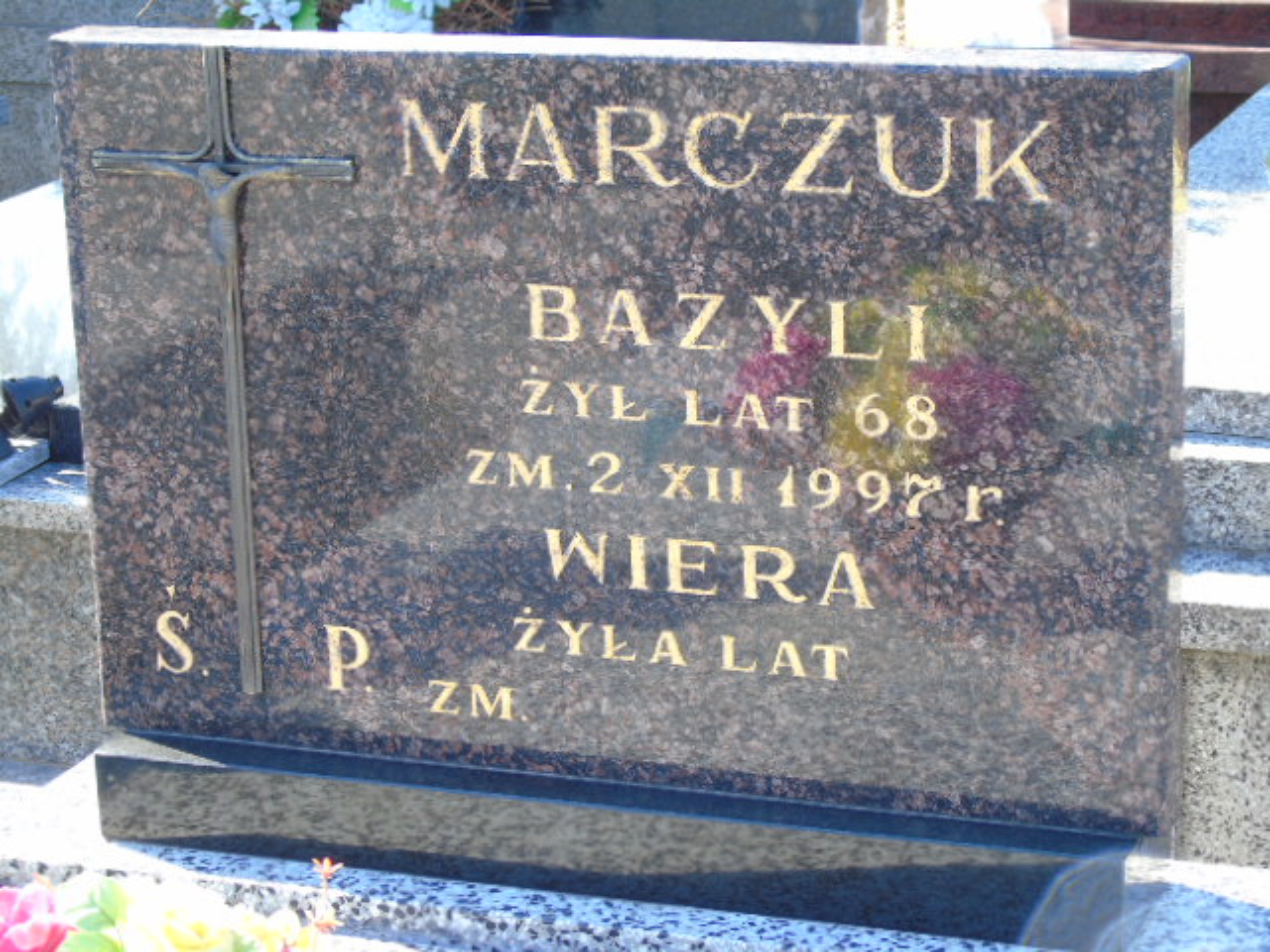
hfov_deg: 20.9
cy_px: 476
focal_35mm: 94
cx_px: 635
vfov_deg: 15.7
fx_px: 3449
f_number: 4.3
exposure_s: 1/60
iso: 80
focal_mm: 17
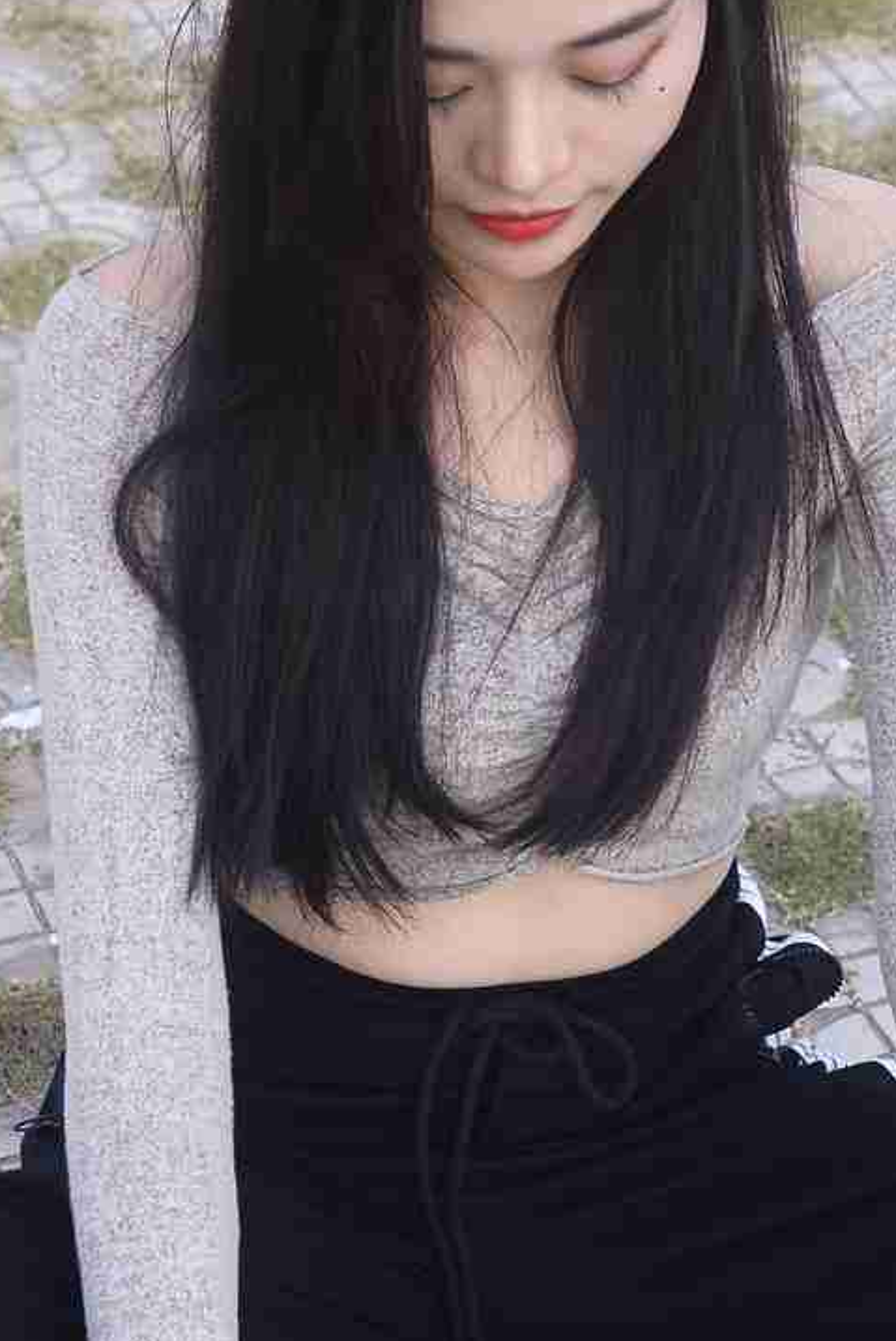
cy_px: 839
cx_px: 477
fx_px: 3541
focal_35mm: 95
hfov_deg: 14.4
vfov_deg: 21.4
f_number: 5.6
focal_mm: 35
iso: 100
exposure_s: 1/200
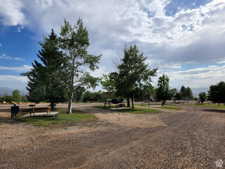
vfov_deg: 58.9
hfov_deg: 73.9
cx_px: 112
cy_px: 84
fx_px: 149
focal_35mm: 23
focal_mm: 5.4
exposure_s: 1/2621
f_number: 1.8
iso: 20
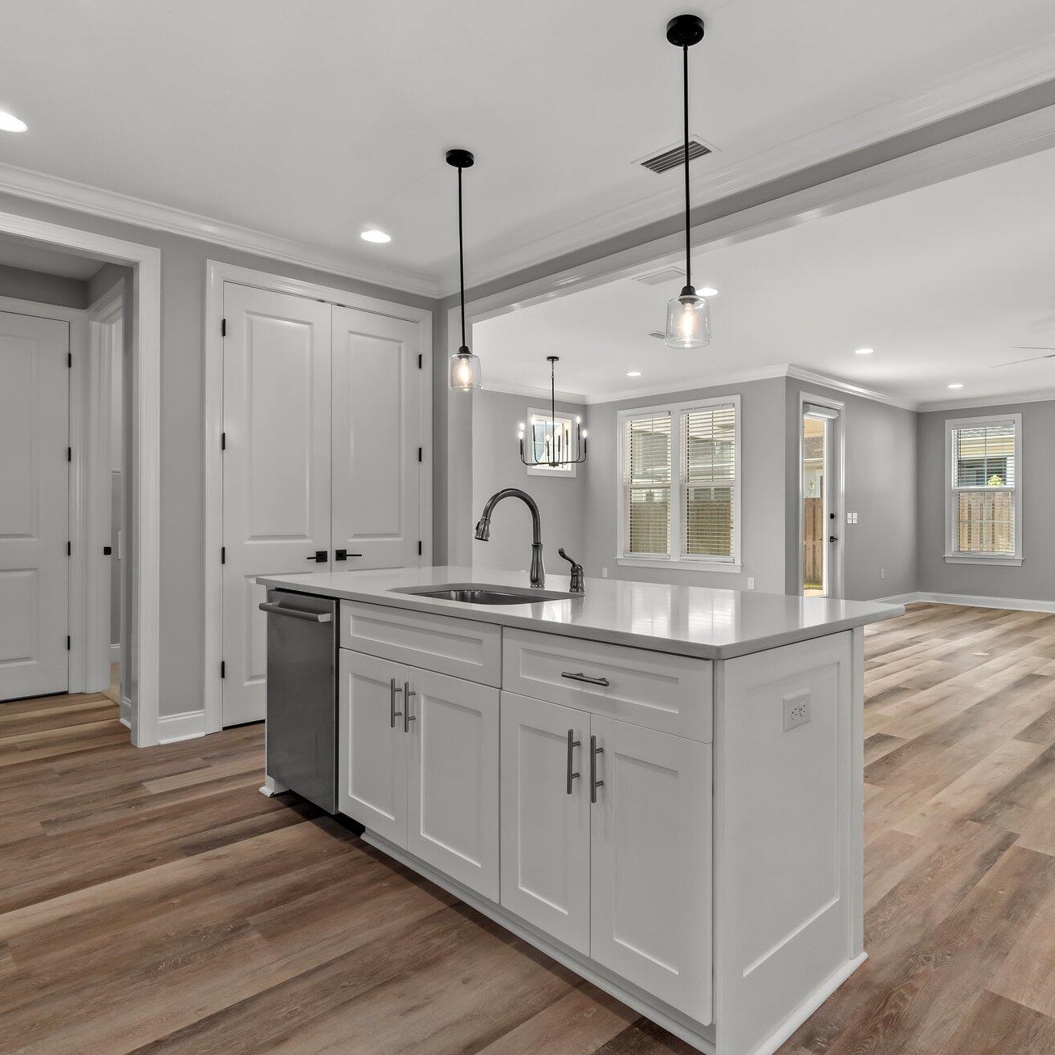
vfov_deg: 74.8
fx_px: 690
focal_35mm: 20
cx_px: 593
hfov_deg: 74.5
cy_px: 512
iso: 400
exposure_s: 1
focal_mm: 10
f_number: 9
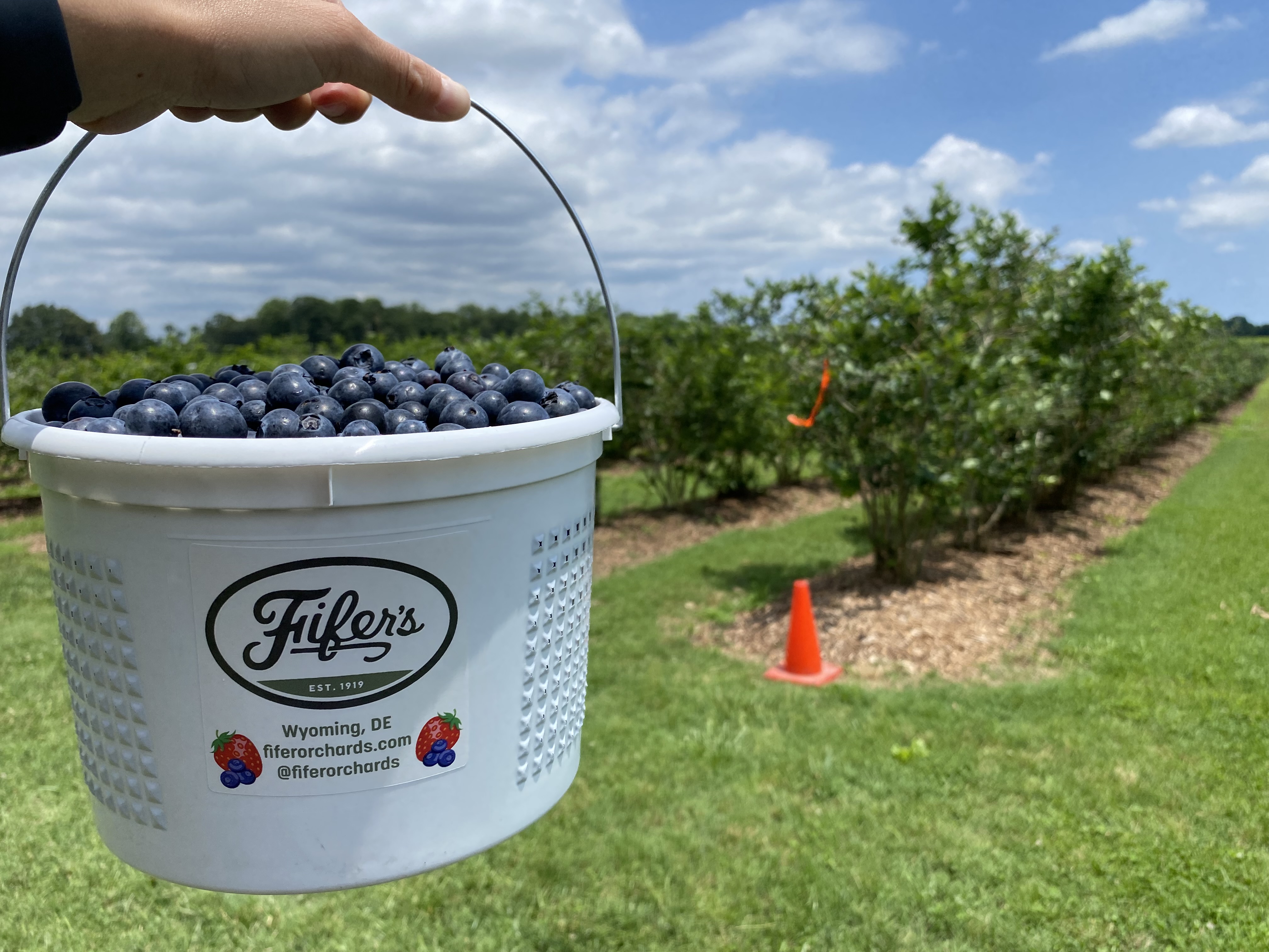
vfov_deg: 53.1
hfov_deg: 67.3
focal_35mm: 26
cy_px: 476
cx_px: 634
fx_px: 953
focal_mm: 4.25
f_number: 1.8
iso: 32
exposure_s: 1/3610
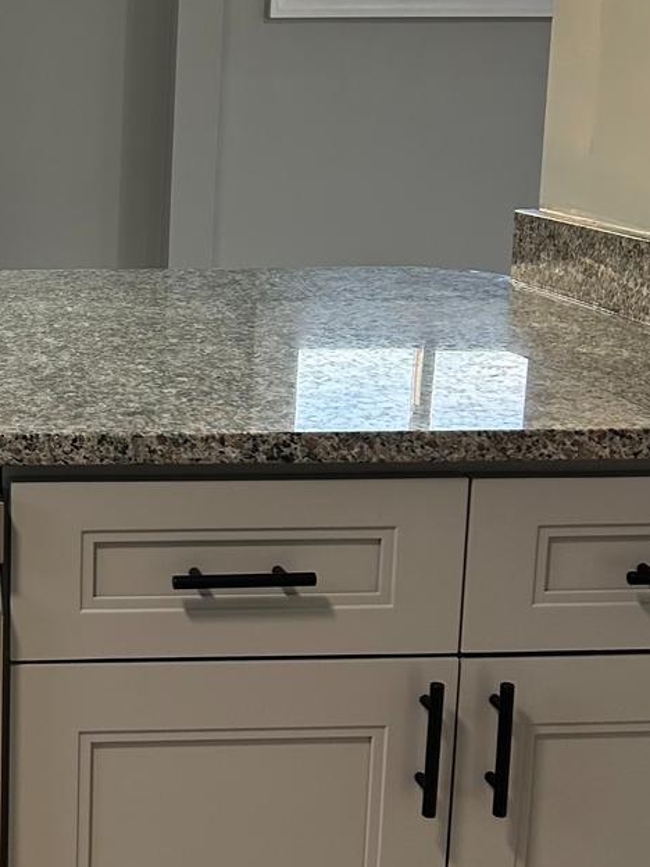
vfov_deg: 30.2
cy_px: 347
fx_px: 1602
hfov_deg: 21.6
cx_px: -85
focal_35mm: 64
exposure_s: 1/120
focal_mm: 5.7
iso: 100
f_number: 1.5
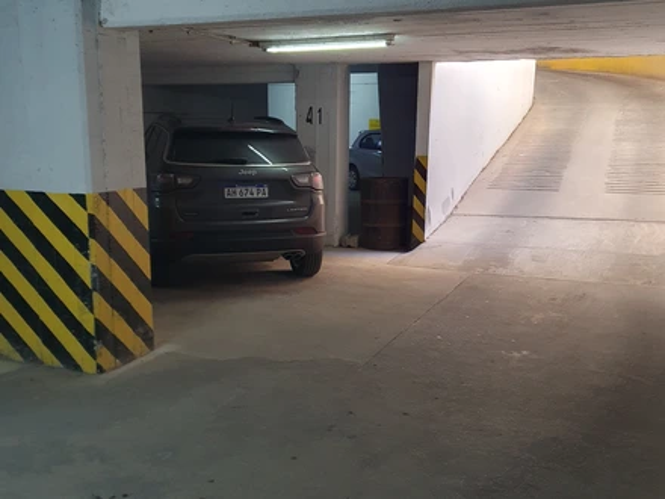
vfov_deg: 53.1
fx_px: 499
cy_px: 250
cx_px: 332
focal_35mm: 26
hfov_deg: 67.3
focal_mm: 4.32
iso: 320
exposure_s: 1/50
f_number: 1.5
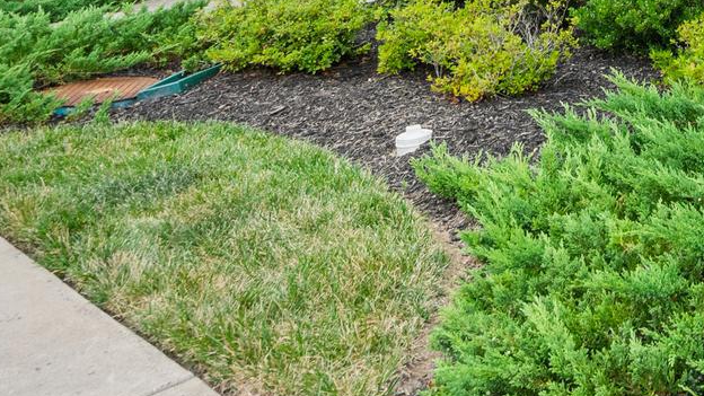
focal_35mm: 55
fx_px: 1027
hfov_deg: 31.0
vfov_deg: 18.5
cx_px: 875
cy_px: -247
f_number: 8
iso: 320
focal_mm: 16
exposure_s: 1/100
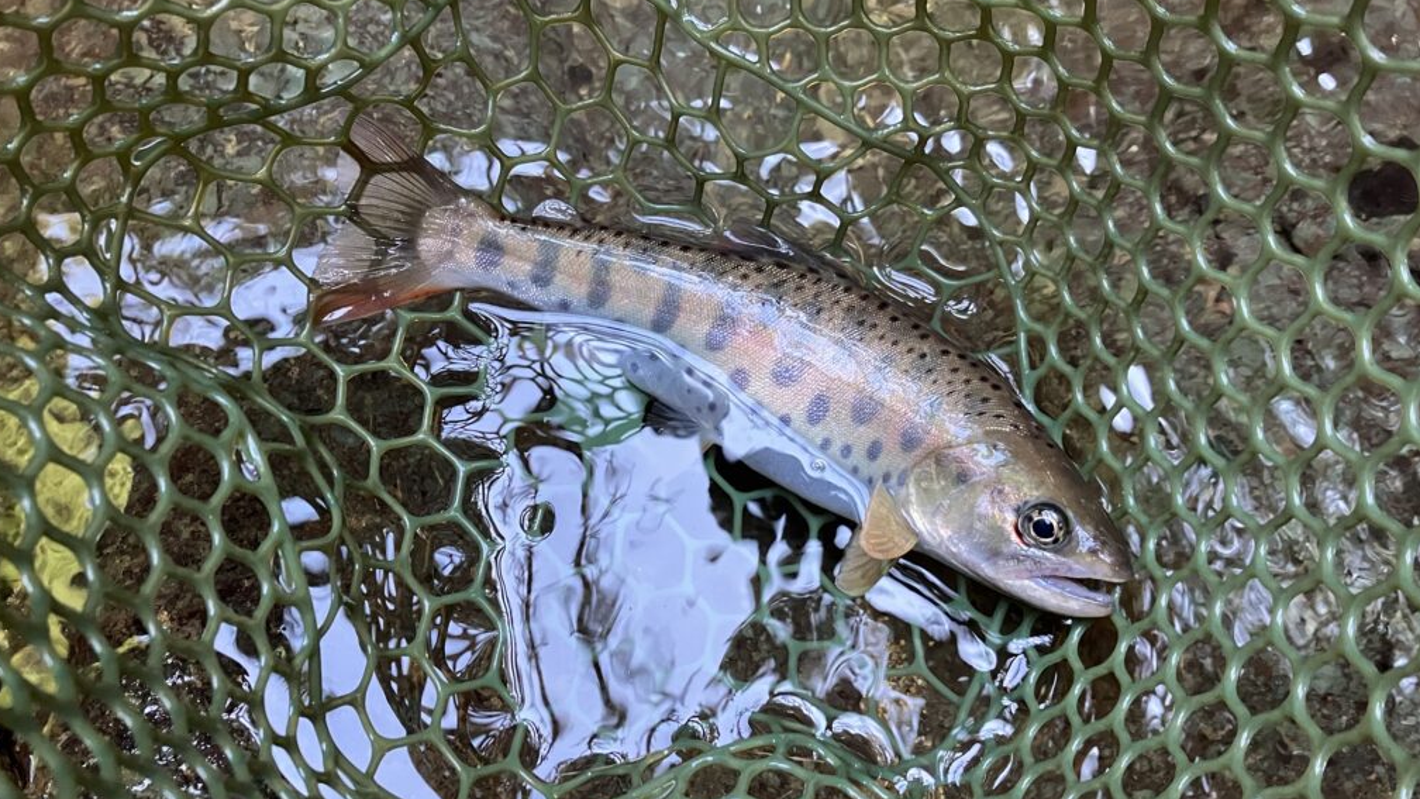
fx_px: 1167
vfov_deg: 37.8
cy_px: 406
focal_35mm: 31
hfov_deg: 62.6
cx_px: 702
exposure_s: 1/60
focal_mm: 3.99
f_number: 1.8
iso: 160
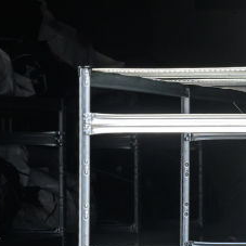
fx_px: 4470
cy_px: 275
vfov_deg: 3.1
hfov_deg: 3.2
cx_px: 57
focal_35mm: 556
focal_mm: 145
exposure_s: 1/6400
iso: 1000
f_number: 5.6
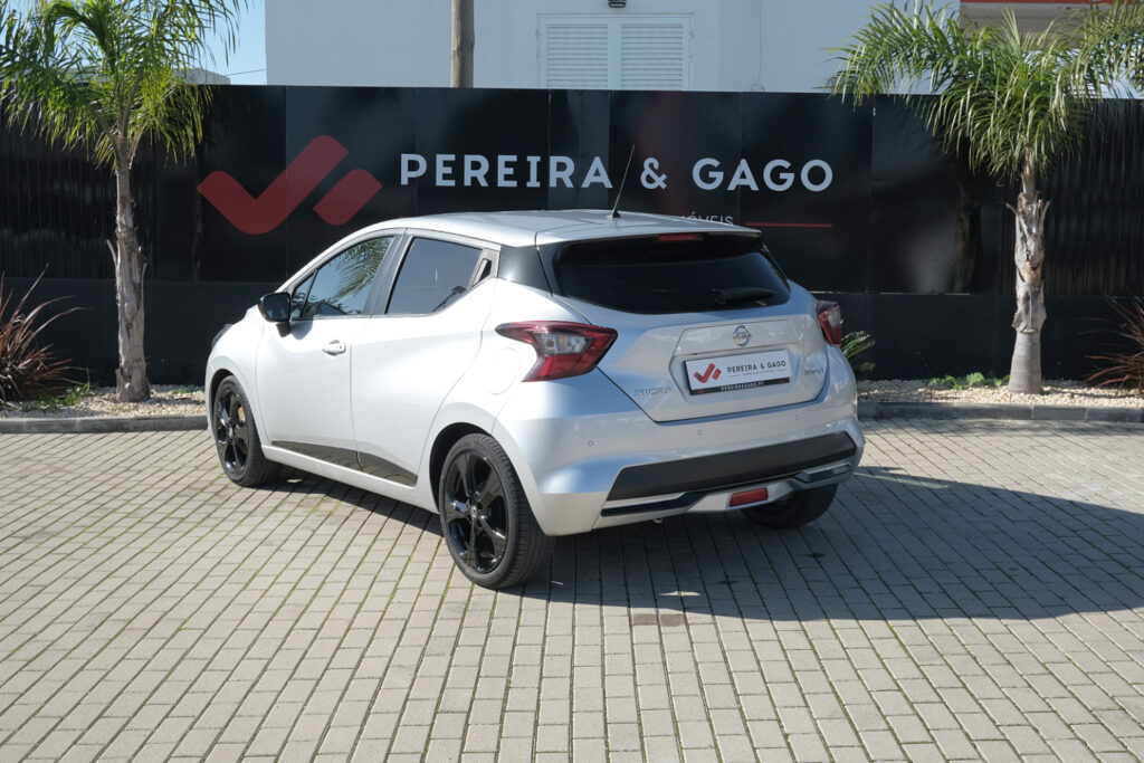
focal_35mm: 42
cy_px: 382
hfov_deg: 46.4
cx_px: 572
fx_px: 1335
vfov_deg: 31.9
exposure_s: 1/250
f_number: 9
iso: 160
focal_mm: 28
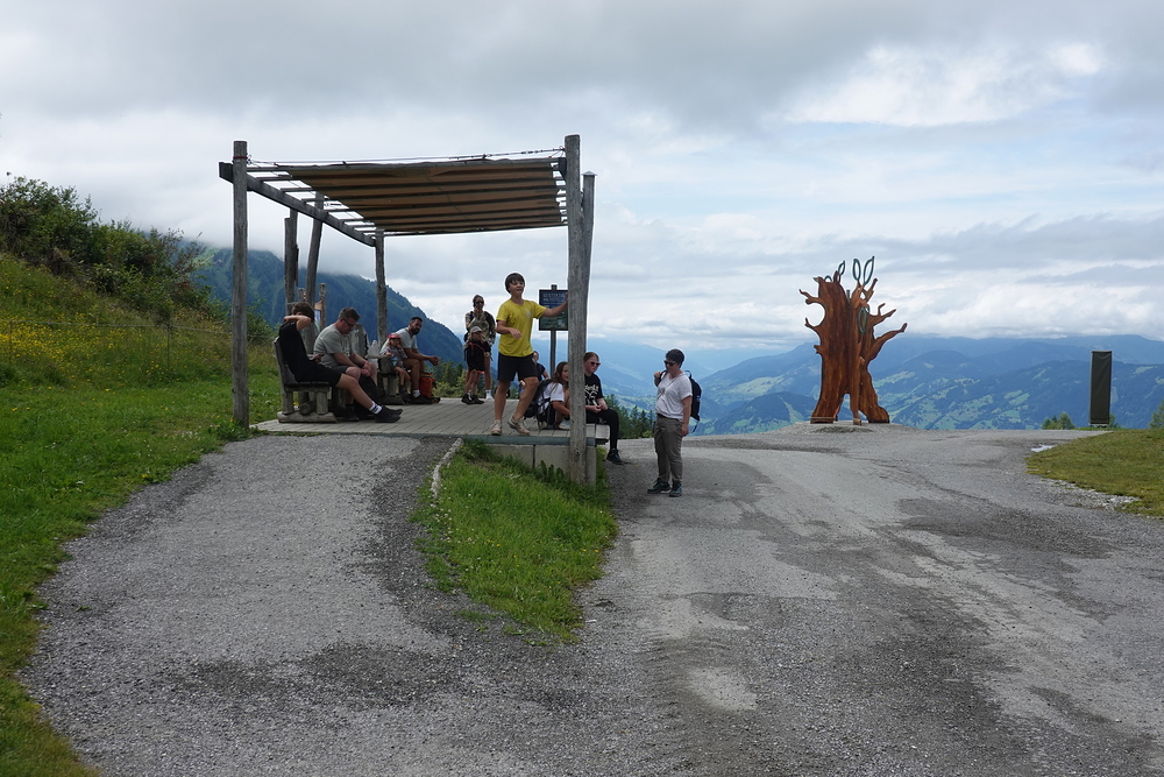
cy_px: 388
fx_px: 1423
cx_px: 582
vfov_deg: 30.5
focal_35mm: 44
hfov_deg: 44.5
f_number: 8
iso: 125
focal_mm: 16.21
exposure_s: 1/320
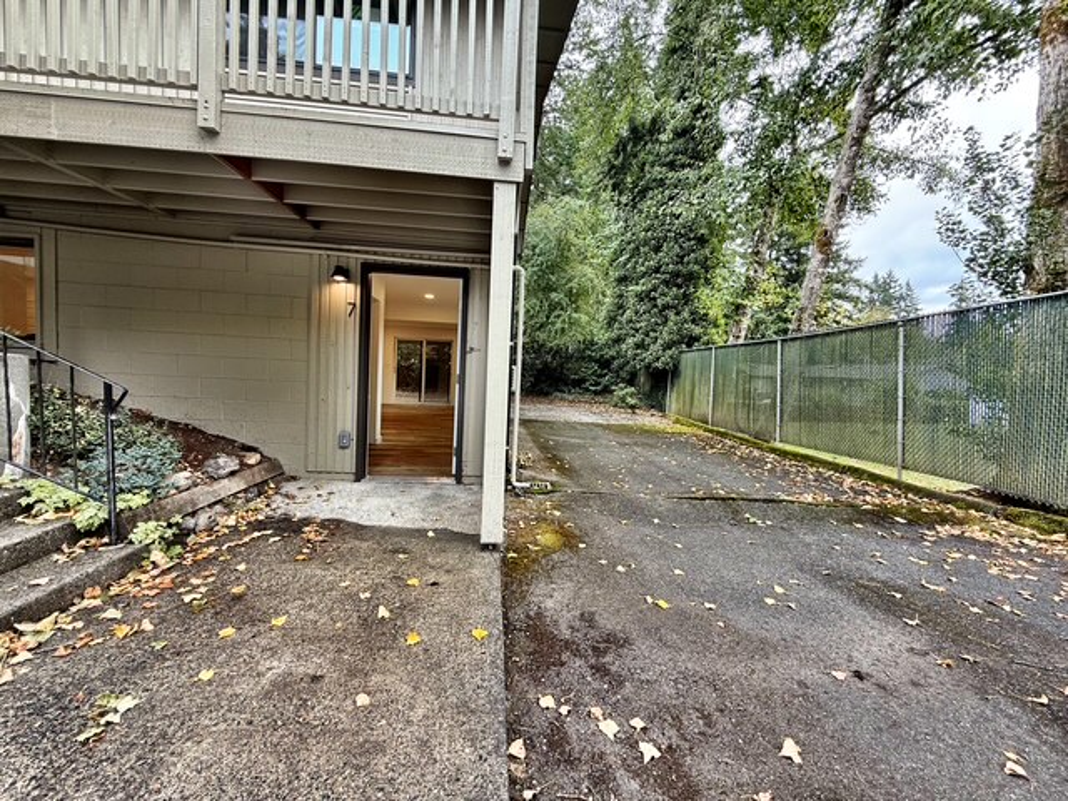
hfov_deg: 102.1
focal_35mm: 14
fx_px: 432
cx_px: 534
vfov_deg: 85.7
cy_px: 400
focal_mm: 2.22
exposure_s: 1/99
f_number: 2.2
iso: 50
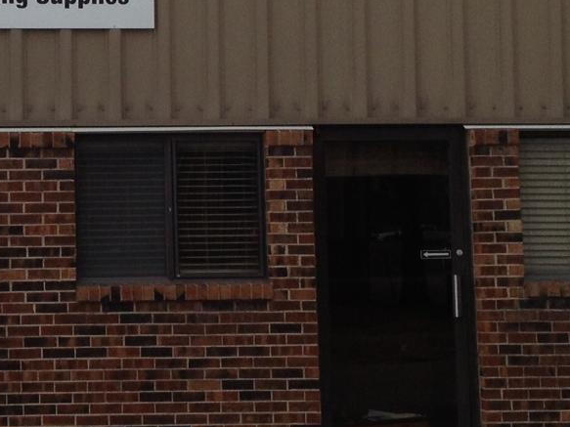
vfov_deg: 12.0
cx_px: 8
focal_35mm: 123
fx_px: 2025
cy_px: 105
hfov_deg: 15.7
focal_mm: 4.28
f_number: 2.4
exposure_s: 1/1618
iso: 50
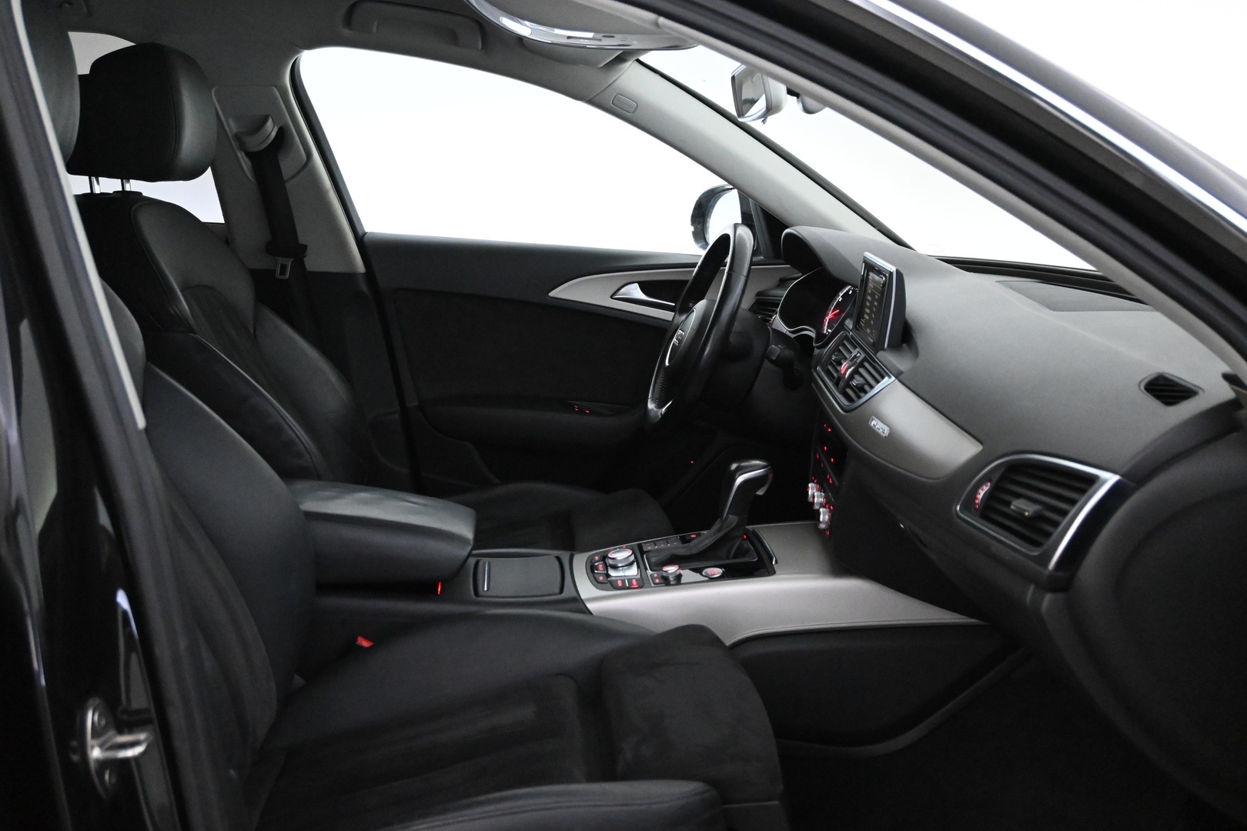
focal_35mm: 37
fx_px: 1273
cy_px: 416
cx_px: 624
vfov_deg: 36.2
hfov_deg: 52.2
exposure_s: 1/60
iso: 7200
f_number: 4.2
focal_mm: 24.5
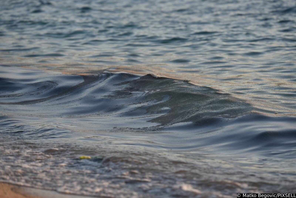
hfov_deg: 10.3
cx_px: 148
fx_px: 1645
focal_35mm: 200
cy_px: 99
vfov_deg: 6.9
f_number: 4
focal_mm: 200
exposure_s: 1/500
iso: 100
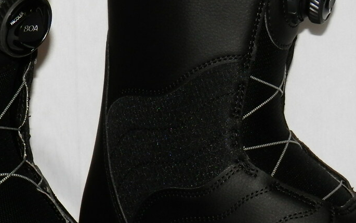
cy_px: 139
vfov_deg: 13.2
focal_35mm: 99
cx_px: 138
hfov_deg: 21.0
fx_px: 960
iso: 100
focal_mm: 7.3
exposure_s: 1/80
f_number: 3.7
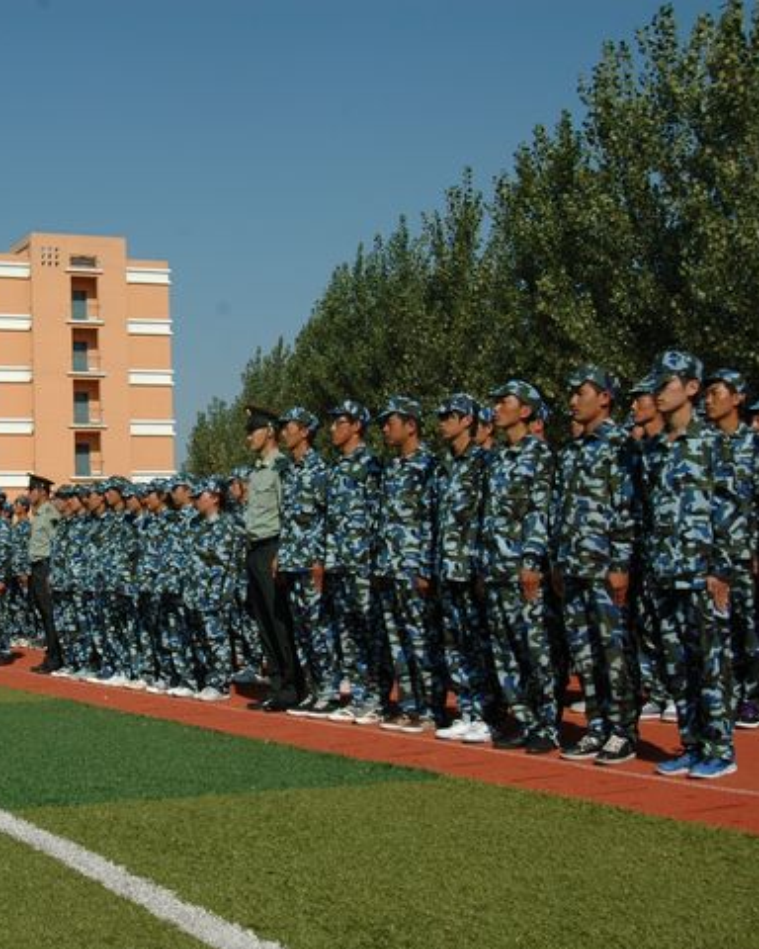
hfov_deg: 12.9
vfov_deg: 16.2
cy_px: 474
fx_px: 3341
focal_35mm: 119
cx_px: 94
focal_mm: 56
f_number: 11
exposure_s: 1/500
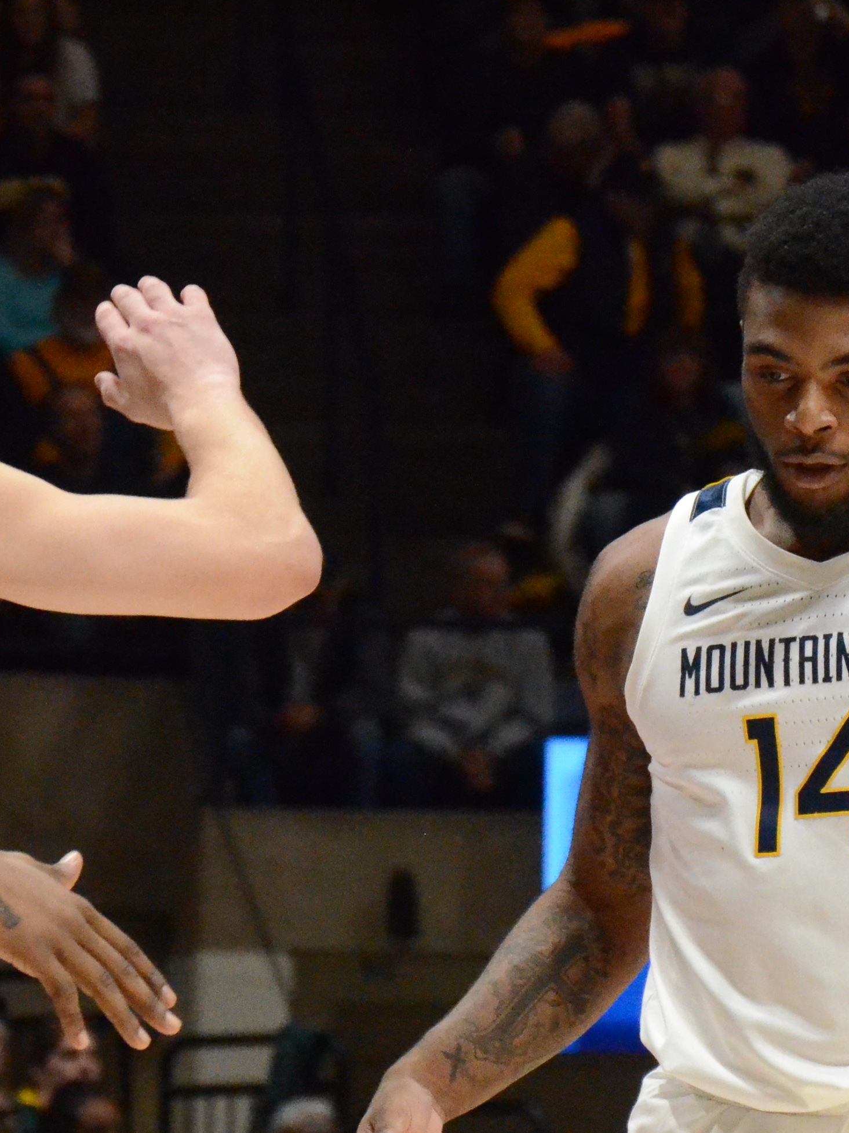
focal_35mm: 381
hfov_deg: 3.9
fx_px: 12469
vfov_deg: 5.2
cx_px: 510
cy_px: 914
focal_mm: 105
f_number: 5.6
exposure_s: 1/1000
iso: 6400
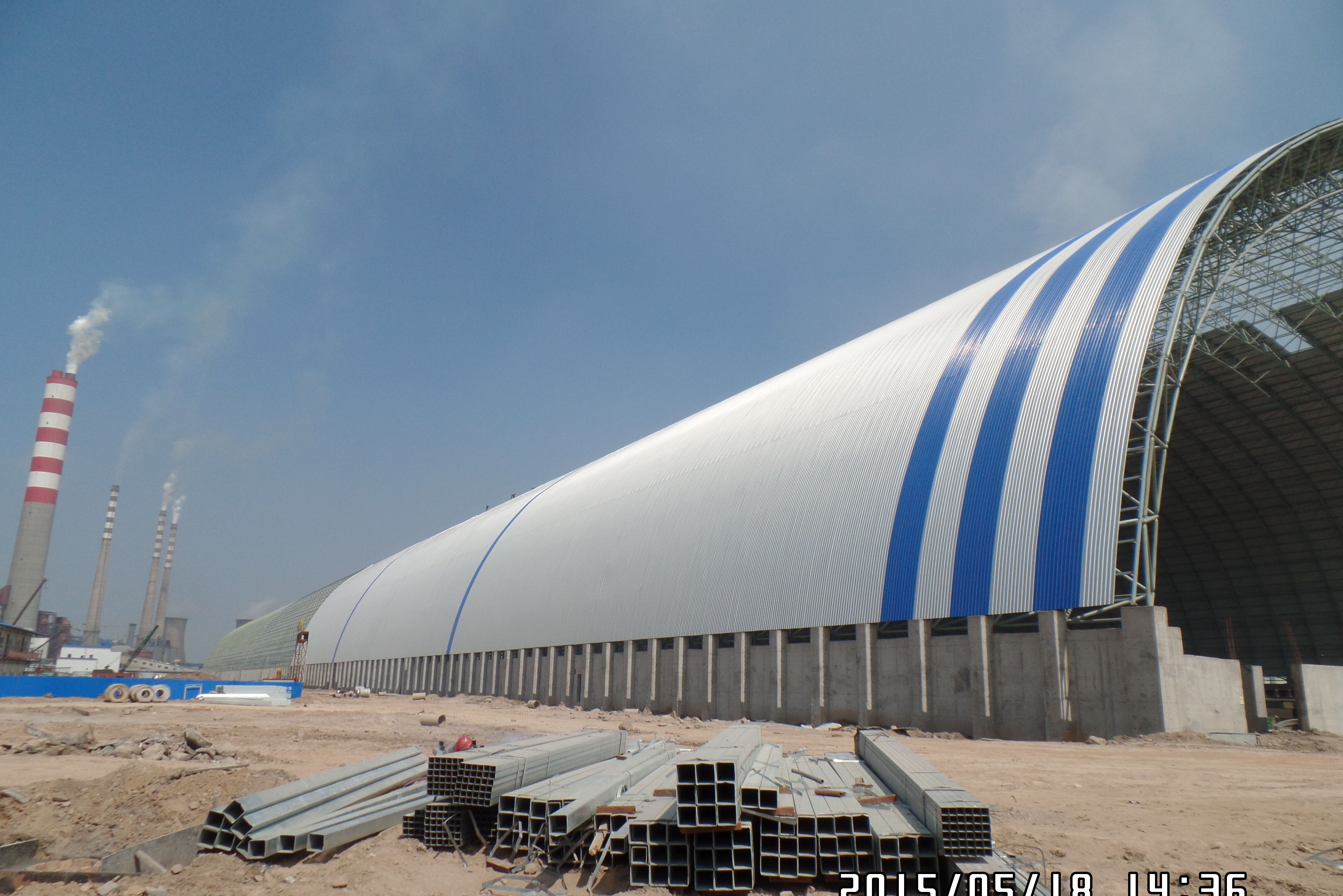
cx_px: 670
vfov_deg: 53.1
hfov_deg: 73.7
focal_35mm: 24
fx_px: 895
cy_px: 457
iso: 100
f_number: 3.5
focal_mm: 4.1
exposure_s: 1/2000
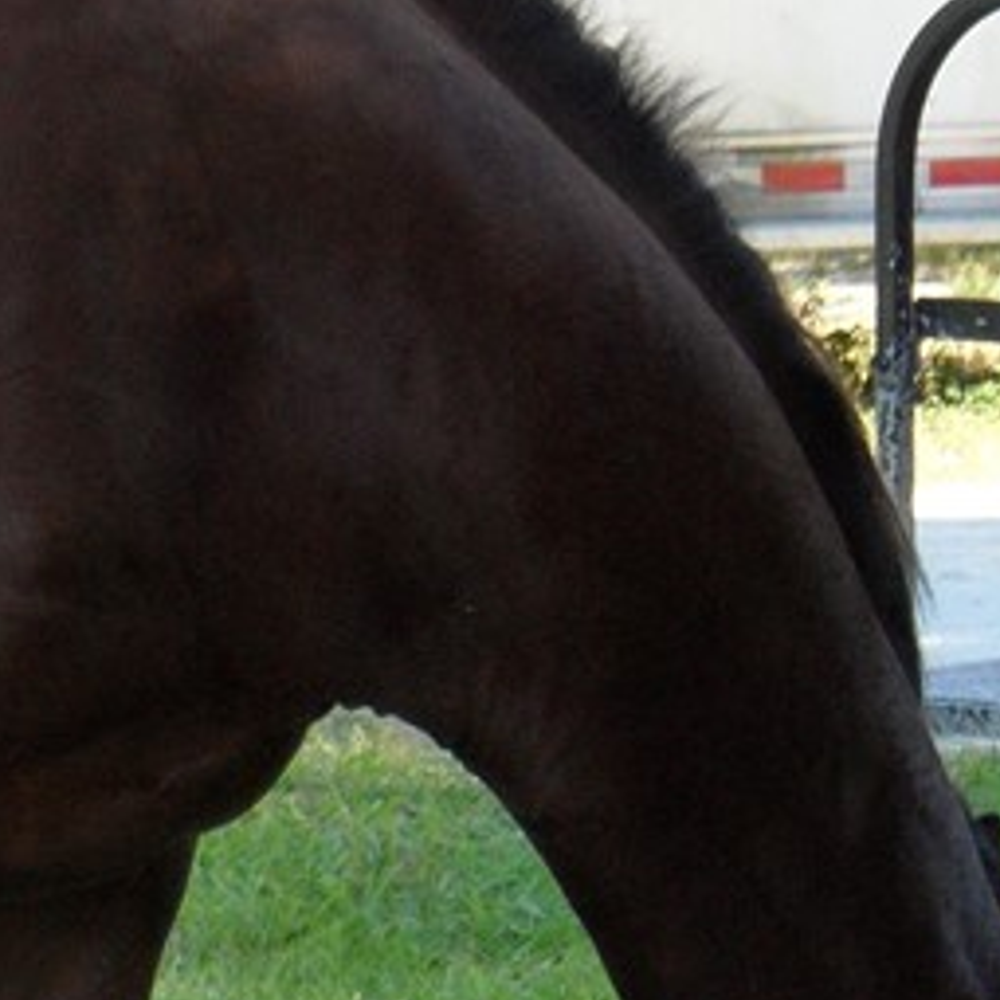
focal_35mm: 355
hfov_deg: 4.9
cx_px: -275
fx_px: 11603
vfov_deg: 4.9
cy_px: 741
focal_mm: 16.3
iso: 100
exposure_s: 1/125
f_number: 4.4
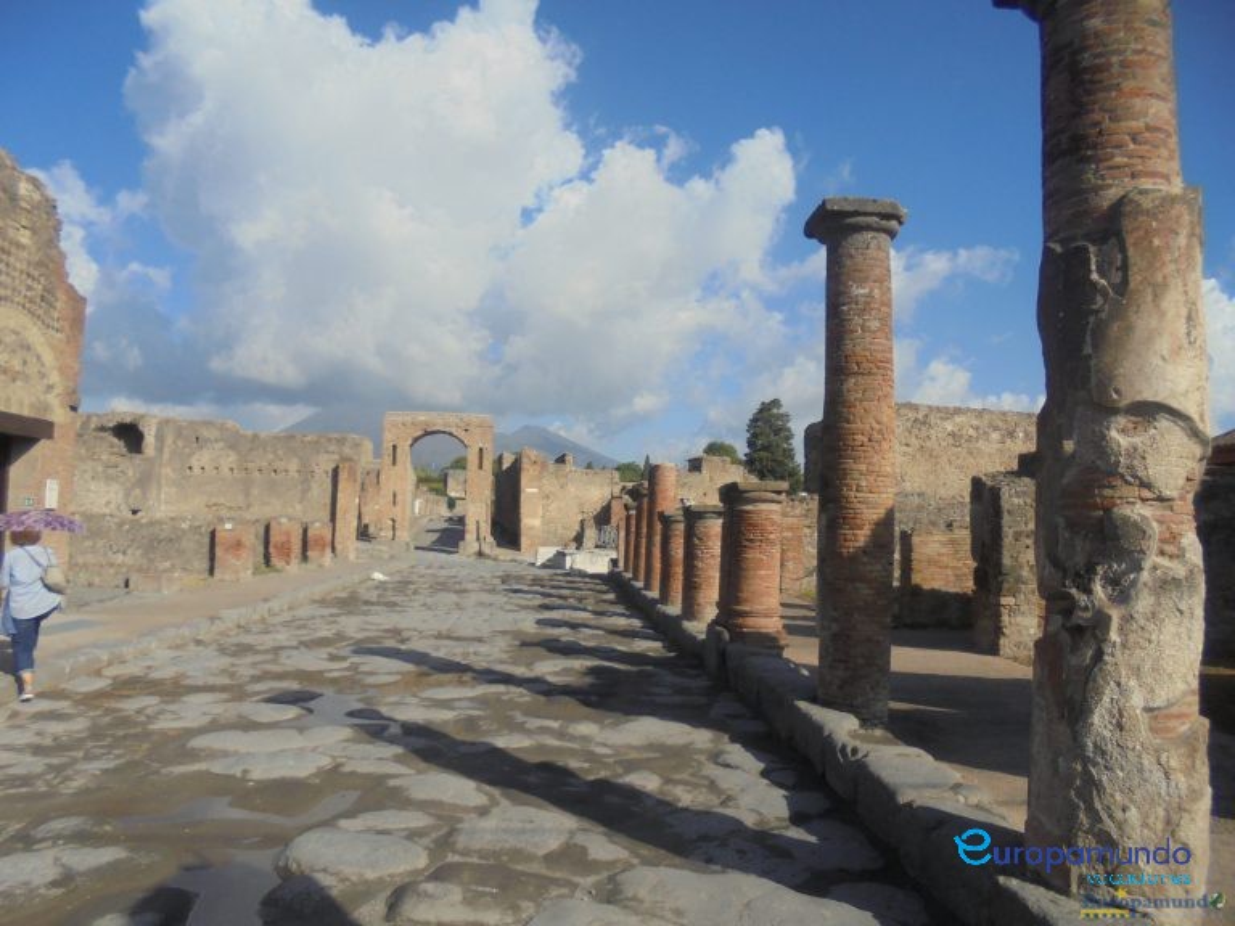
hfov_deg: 67.3
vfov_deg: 53.1
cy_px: 463
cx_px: 618
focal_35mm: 26
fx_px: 928
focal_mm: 4.6
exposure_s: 1/160
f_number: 11.5
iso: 100
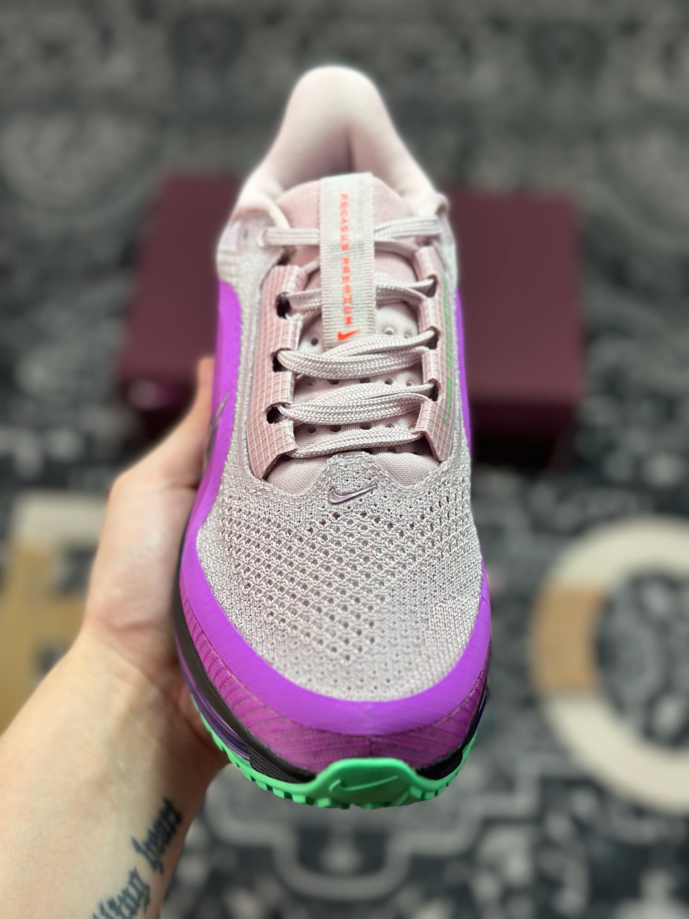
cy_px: 460
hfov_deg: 30.3
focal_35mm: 48
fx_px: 1274
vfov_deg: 39.7
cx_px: 344
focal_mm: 6.86
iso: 80
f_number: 1.78
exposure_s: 1/911
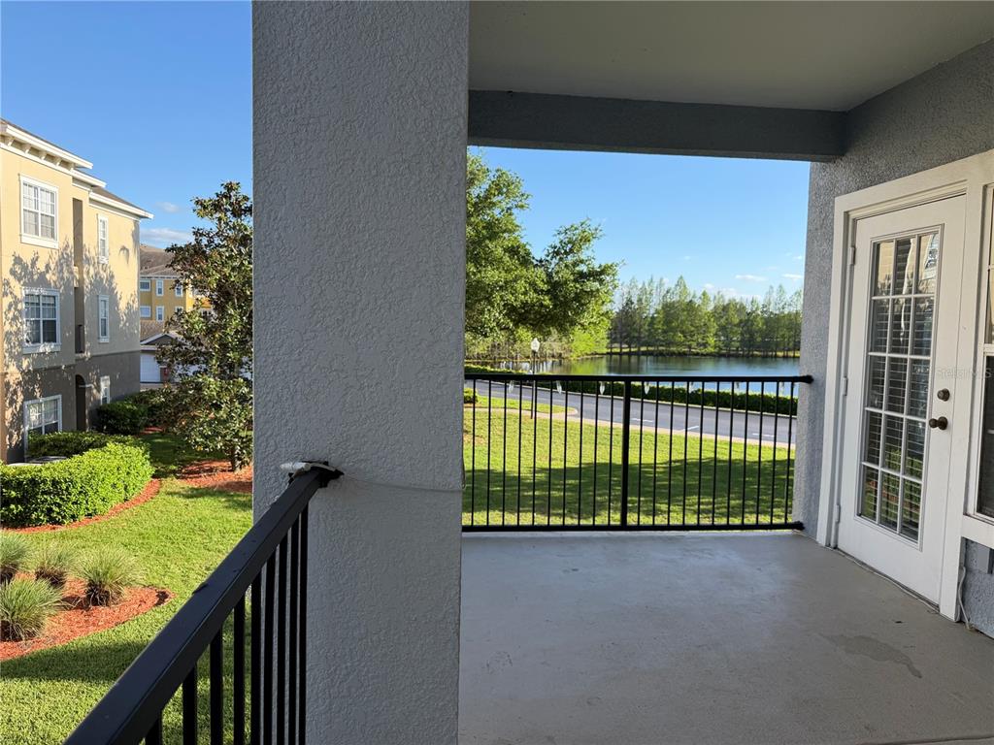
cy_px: 372
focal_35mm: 24
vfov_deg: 56.8
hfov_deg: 71.6
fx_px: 689
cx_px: 497
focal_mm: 6.76
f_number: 1.78
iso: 100
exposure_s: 1/1949
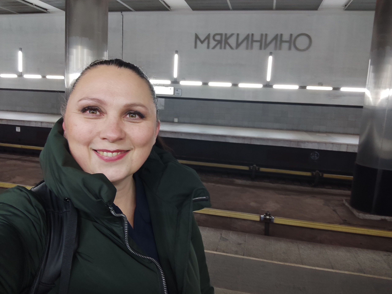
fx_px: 227
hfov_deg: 81.7
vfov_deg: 66.0
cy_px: 147
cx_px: 196
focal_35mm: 20
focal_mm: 3.49
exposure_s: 1/50
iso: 102
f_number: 2.45
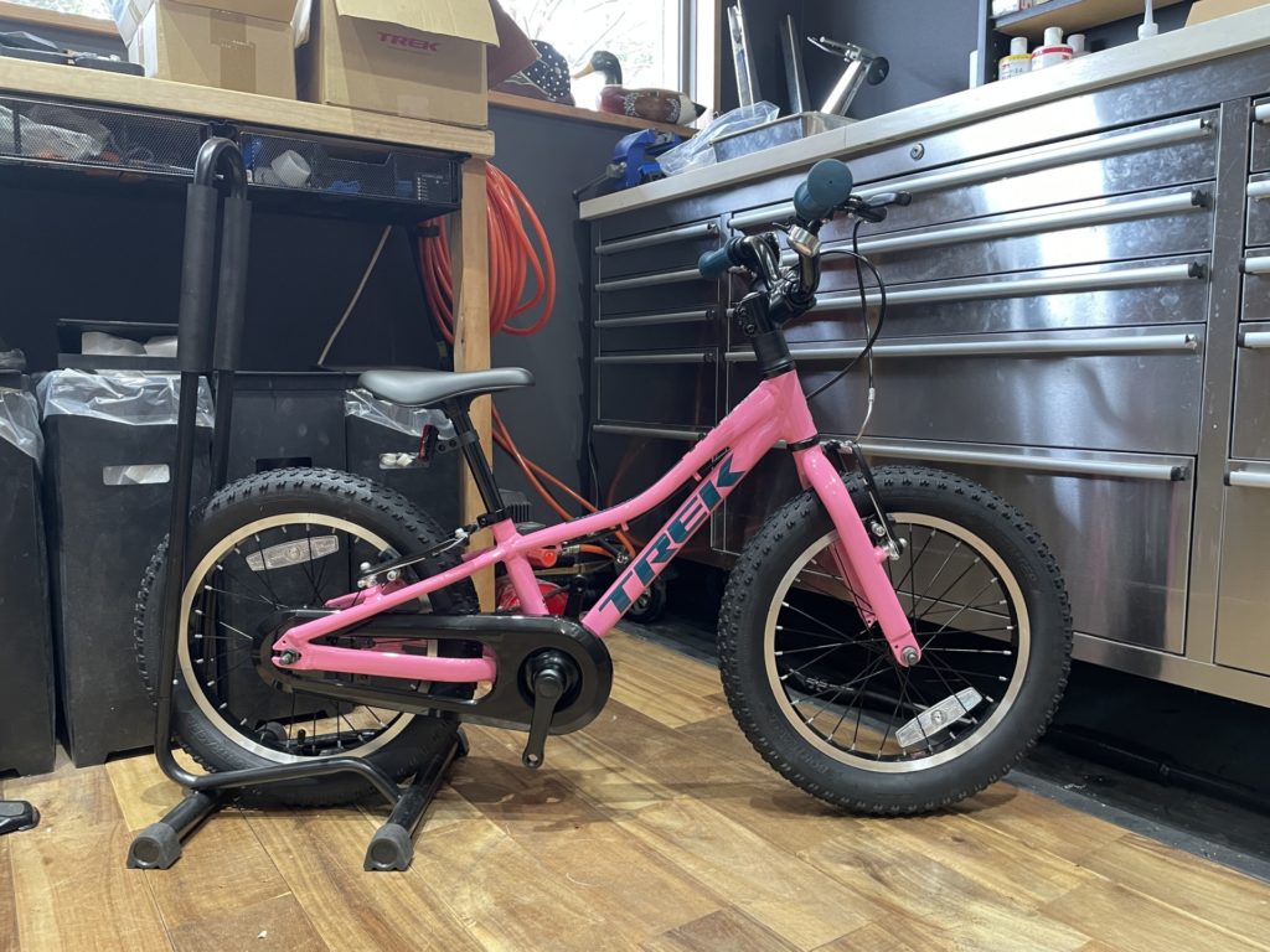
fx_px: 954
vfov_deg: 53.1
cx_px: 635
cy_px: 476
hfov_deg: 67.3
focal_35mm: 26
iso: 320
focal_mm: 4.2
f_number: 1.6
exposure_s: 1/50
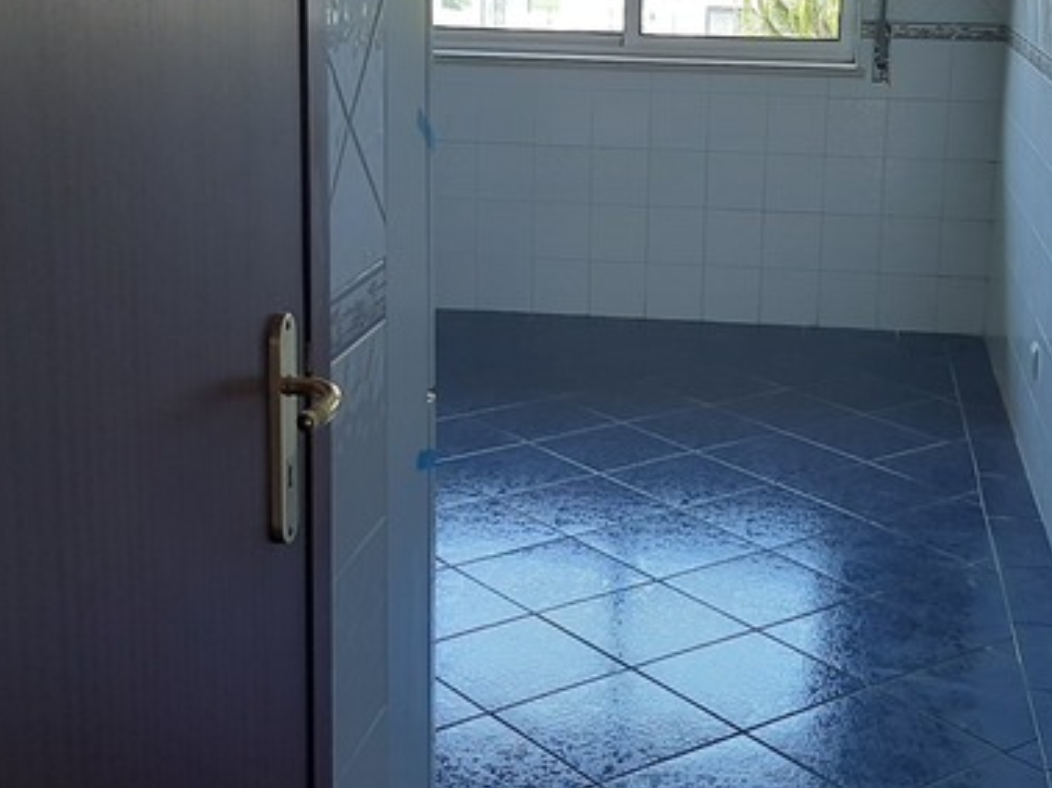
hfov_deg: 33.6
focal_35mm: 57
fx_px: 1732
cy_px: 258
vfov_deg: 25.5
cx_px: 650
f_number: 1.7
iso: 64
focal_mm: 3.93
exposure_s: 1/100
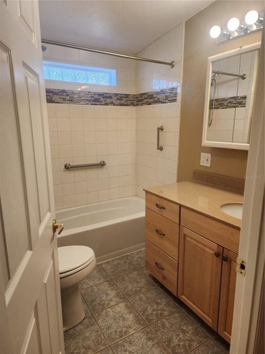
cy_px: 177
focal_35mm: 23
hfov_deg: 58.9
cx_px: 132
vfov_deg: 73.9
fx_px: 235
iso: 100
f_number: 1.8
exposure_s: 1/120
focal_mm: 6.4
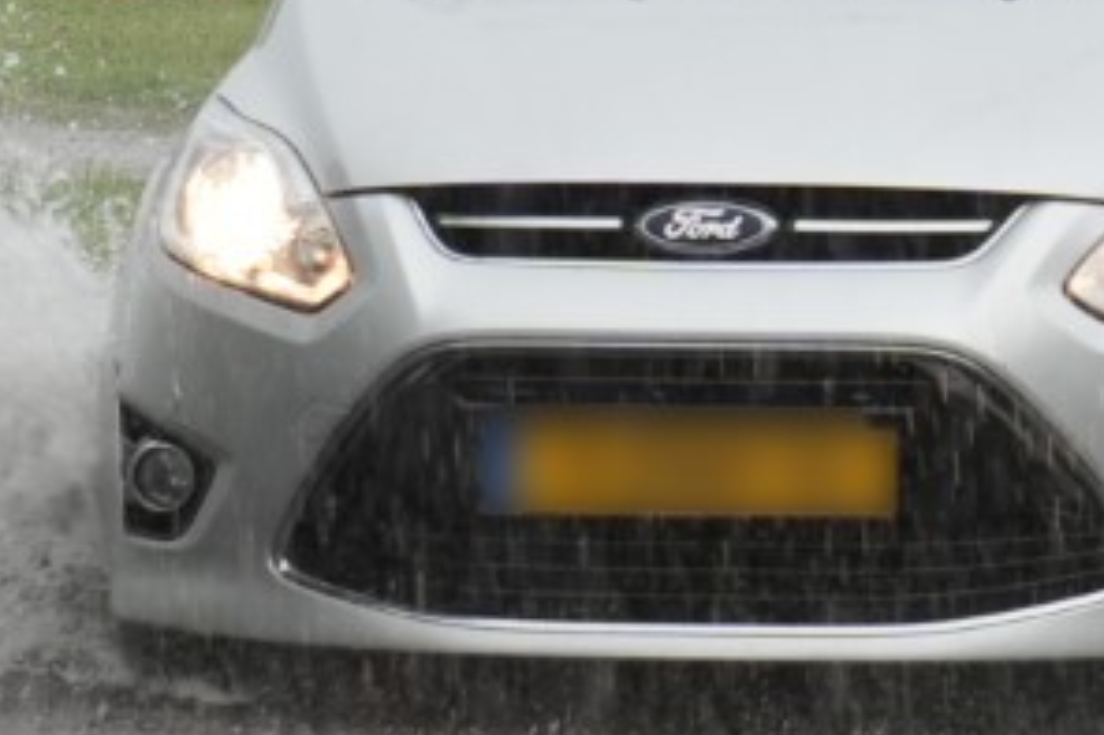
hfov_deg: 3.6
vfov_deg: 2.4
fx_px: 17623
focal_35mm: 575
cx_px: 925
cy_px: 108
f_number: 4.5
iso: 250
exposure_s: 1/250
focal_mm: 70
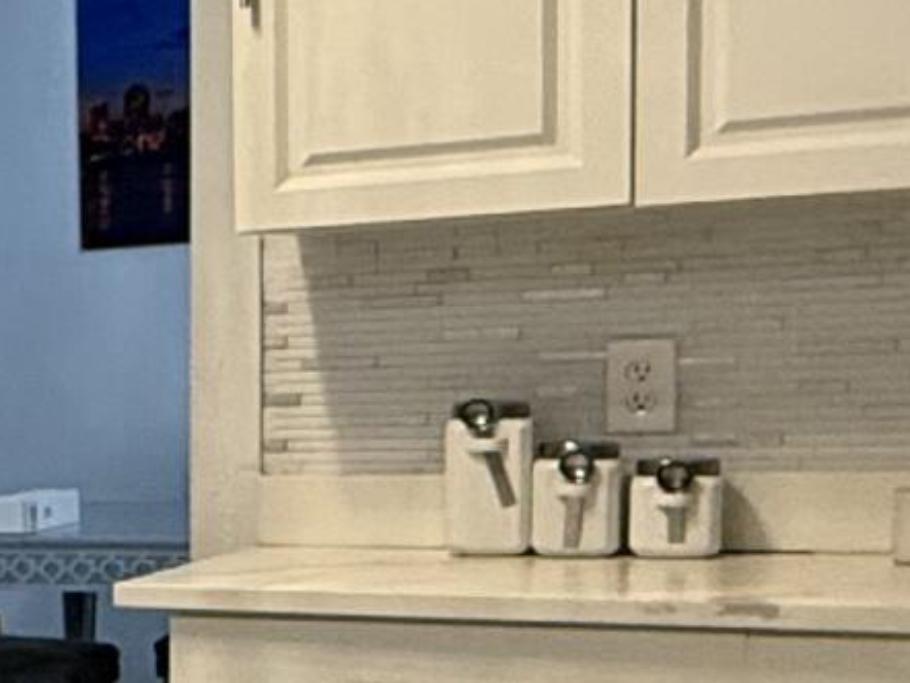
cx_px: -873
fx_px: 2499
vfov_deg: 15.4
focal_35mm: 95
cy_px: 597
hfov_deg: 16.3
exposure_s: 1/60
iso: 320
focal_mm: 2.22
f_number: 2.2
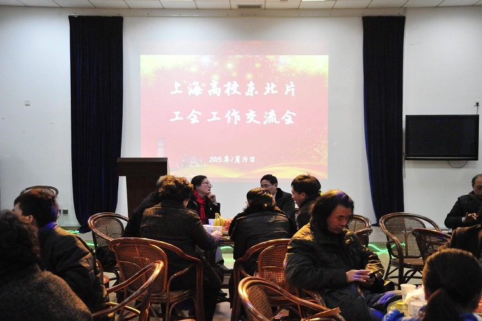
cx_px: 241
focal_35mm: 48
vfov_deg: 28.0
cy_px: 160
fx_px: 642
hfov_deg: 41.1
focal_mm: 48
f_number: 4.8
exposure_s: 1/200
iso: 6400
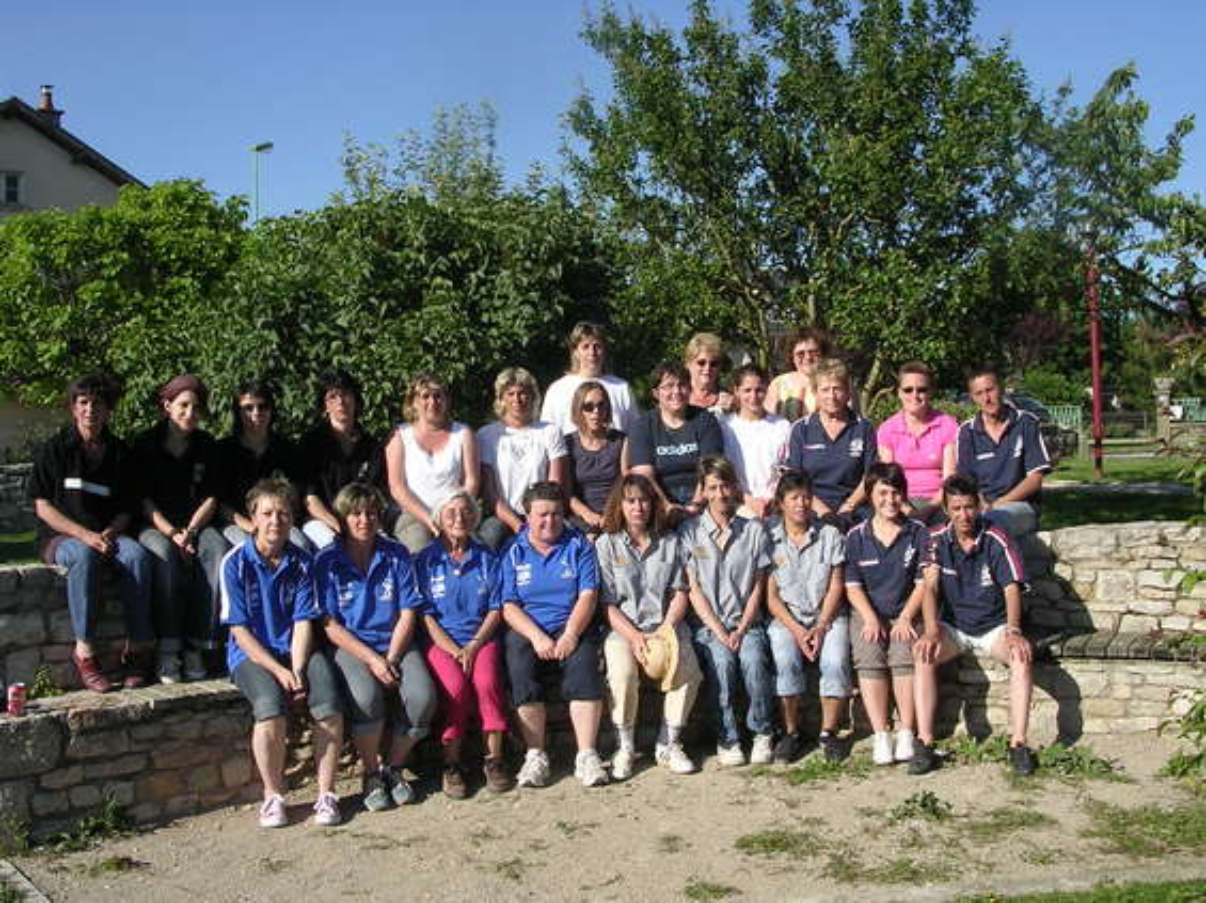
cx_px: 603
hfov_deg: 49.0
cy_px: 452
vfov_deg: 37.7
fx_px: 1323
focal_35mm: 38
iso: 100
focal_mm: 5.8
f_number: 5.6
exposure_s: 1/289
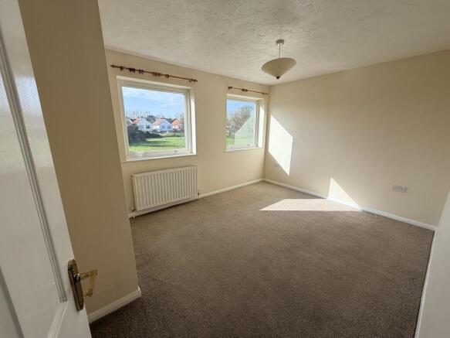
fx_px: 182
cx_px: 225
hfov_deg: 102.1
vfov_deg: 85.7
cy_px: 169
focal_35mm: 14
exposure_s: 1/502
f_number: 2.2
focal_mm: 2.22
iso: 50
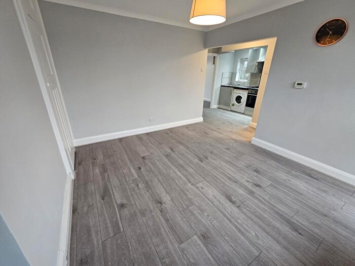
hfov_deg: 106.2
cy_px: 133
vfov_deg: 89.9
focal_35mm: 13
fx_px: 133
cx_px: 178
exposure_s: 1/50
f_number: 2.2
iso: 250
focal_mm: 2.2
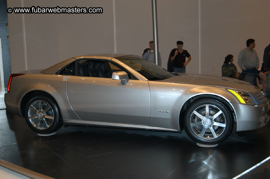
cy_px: 90
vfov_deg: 29.8
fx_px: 337
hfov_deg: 43.6
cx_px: 135
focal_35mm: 45
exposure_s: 1/60
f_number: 5
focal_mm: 30
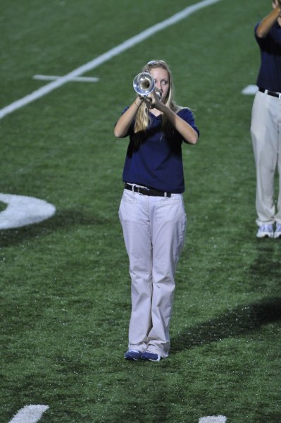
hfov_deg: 4.6
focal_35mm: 300
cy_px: 212
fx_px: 3518
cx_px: 140
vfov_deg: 6.9
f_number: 2.8
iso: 1600
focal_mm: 200
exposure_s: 1/200
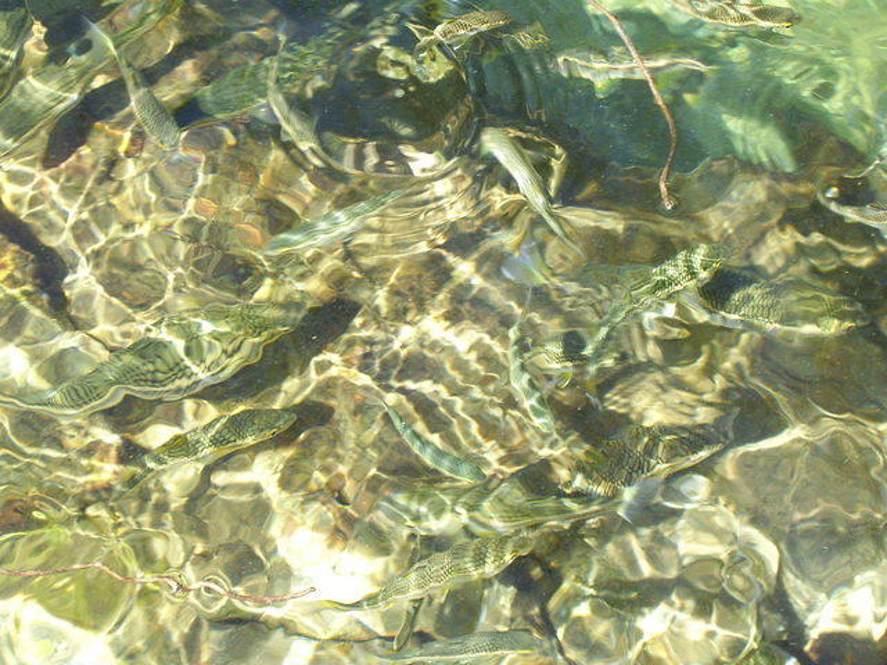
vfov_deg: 13.7
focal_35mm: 108
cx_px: 444
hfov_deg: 18.2
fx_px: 2767
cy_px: 332
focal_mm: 18
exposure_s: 1/250
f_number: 4.6
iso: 160
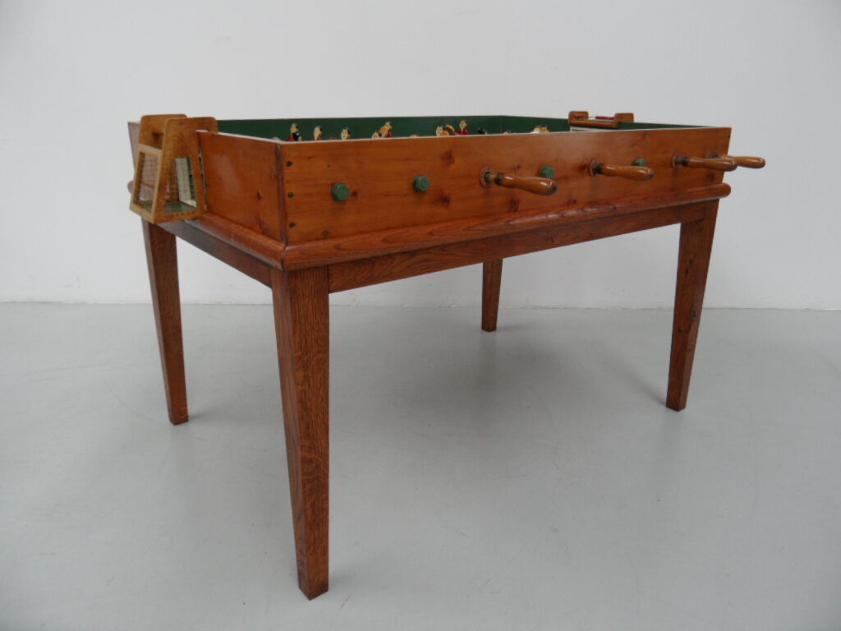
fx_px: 583
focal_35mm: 24
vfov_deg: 56.8
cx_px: 420
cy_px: 316
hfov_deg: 71.6
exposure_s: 1/60
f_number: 3.2
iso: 100
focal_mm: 3.9
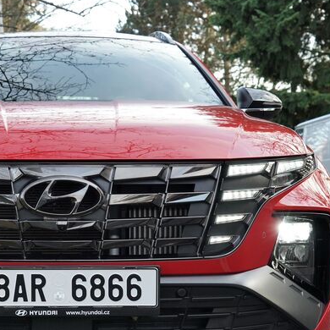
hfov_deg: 23.0
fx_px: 798
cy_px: 221
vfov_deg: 23.3
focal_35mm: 74
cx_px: 55
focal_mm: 41
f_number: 6.3
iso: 800
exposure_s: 1/160
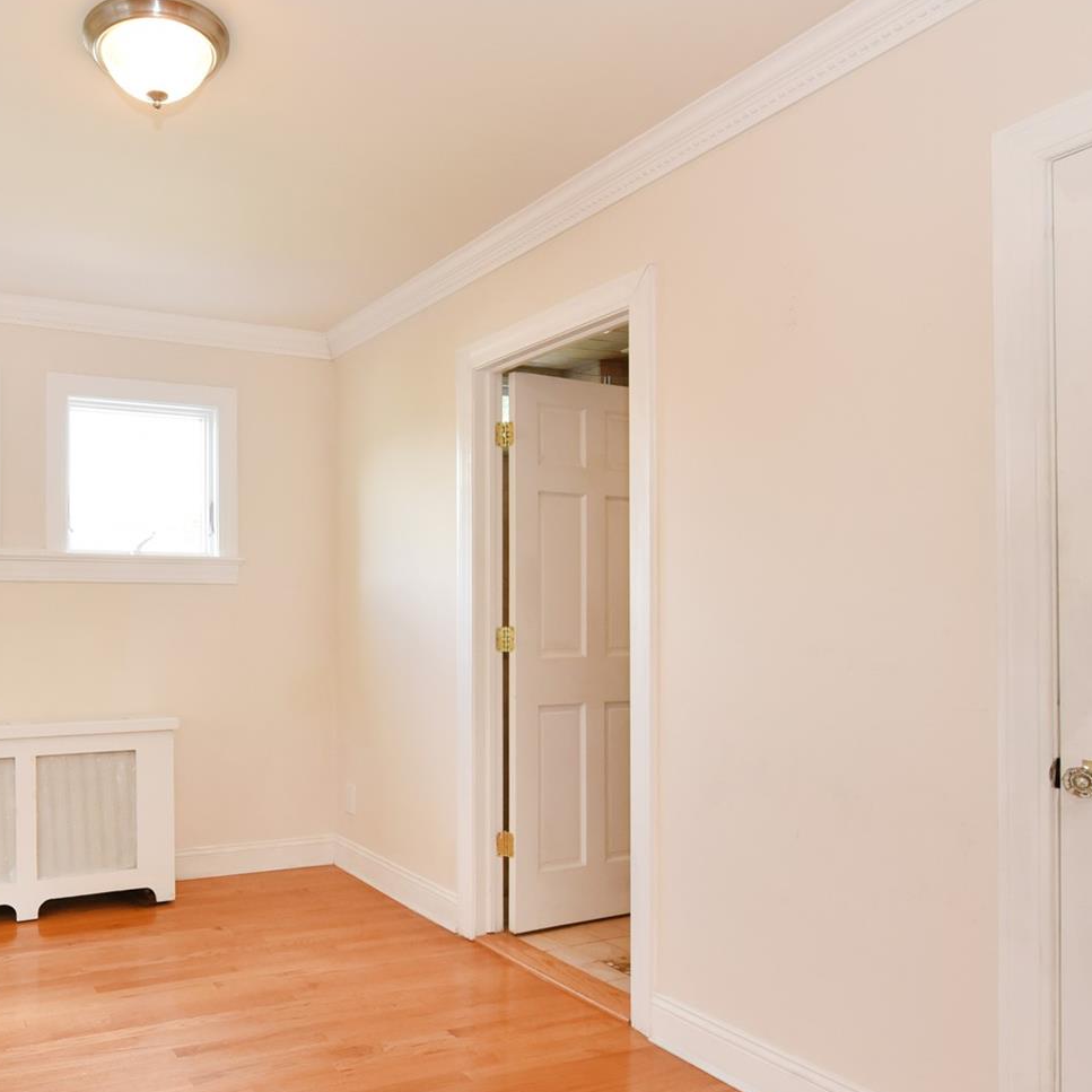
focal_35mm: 27
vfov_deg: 58.9
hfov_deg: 56.2
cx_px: 274
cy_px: 615
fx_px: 964
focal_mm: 15
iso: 1600
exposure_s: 1/50
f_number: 11
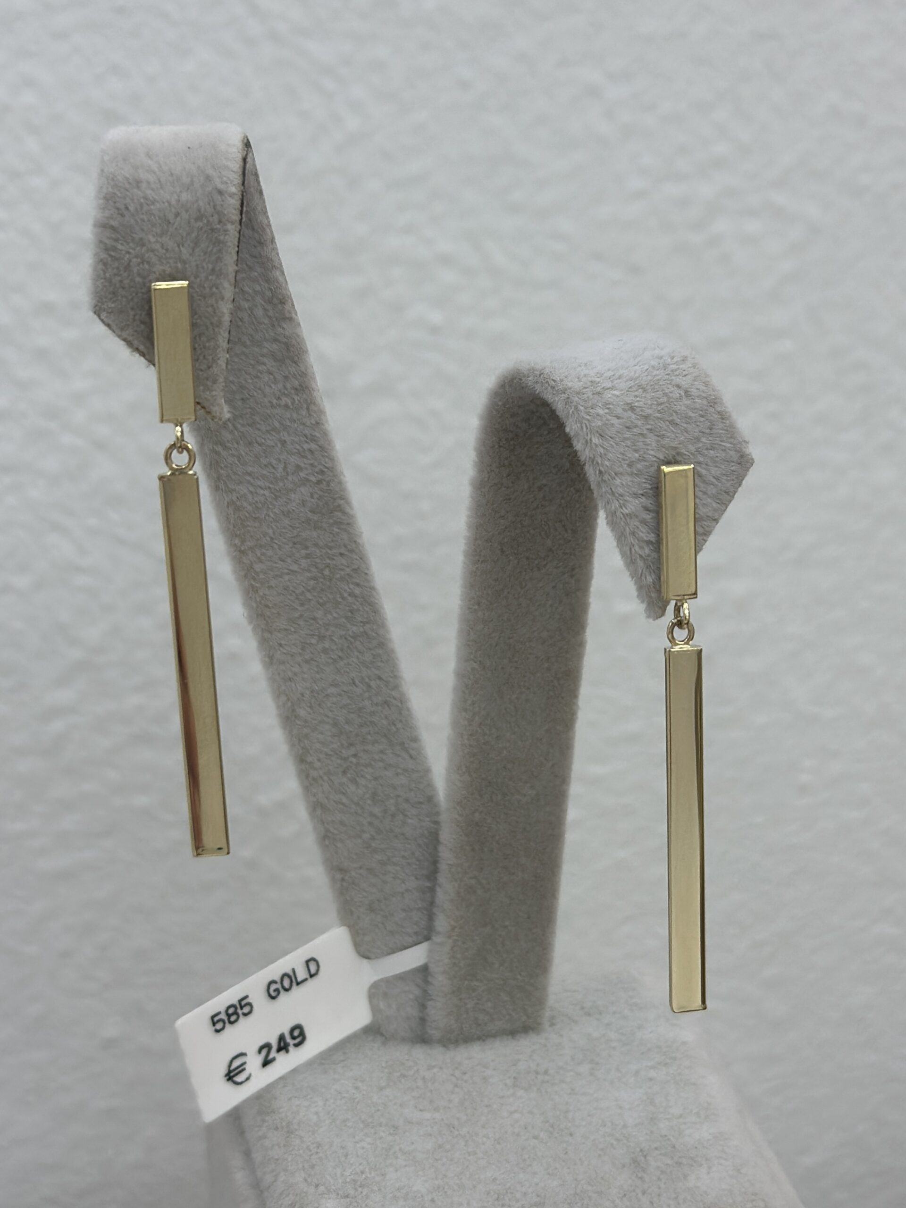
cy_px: 604
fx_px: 1675
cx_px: 453
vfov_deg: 39.7
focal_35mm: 48
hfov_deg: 30.3
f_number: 1.78
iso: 80
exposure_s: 1/407
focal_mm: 6.86
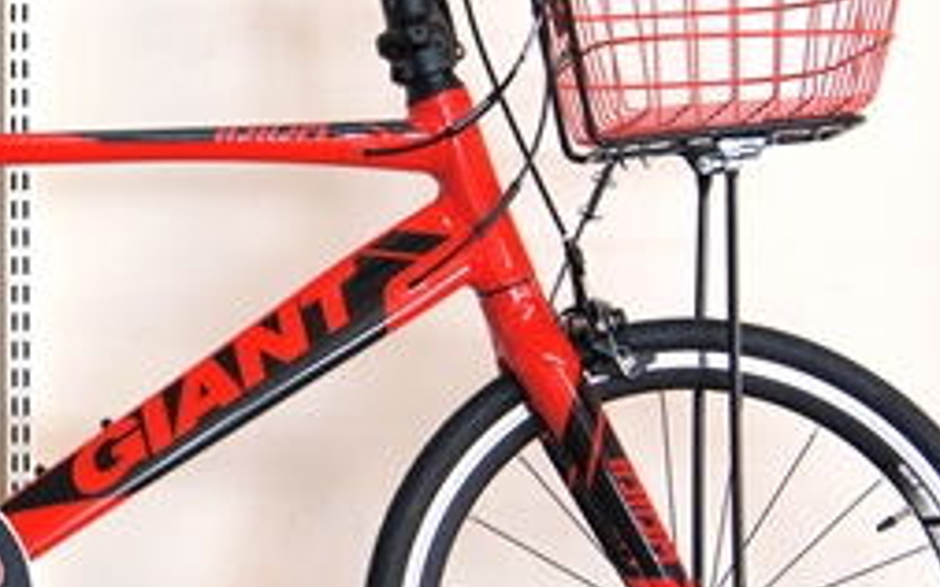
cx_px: 7
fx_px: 3150
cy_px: 325
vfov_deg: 10.6
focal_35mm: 123
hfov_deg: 16.6
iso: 320
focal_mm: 34
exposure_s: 1/60
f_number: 4.5
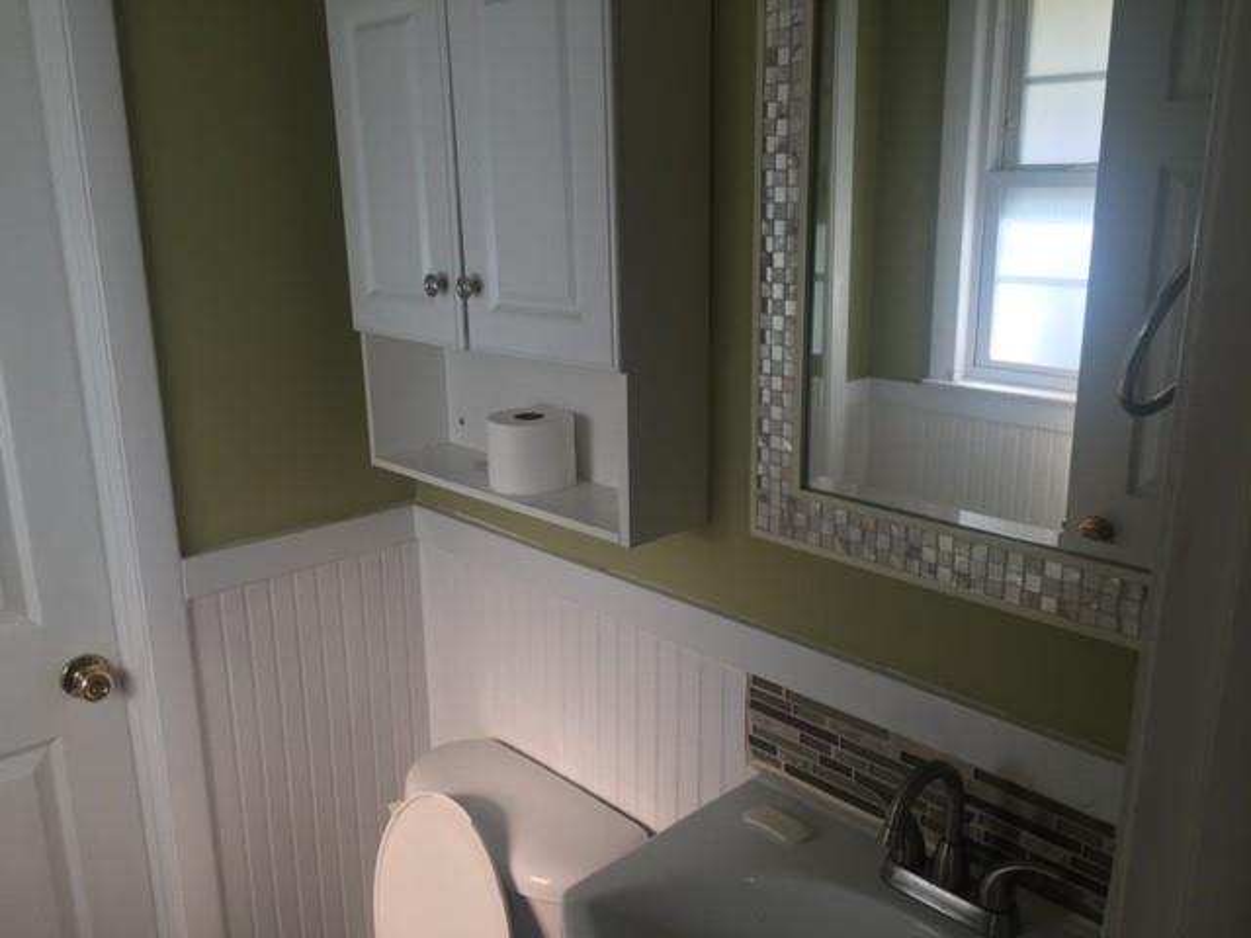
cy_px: 469
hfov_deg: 61.7
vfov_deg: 48.2
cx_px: 626
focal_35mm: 29
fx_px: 1048
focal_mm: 4.15
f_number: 2.2
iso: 40
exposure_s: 1/60
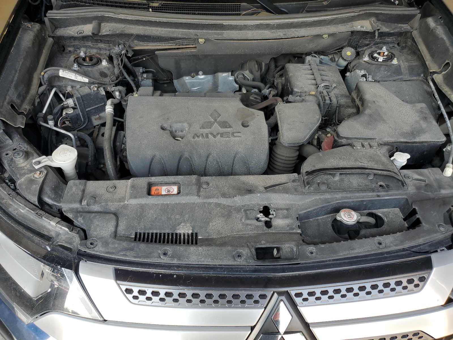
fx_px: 340
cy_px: 170
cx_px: 226
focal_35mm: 26
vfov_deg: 53.1
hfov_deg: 67.3
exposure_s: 1/222
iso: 50
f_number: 1.5
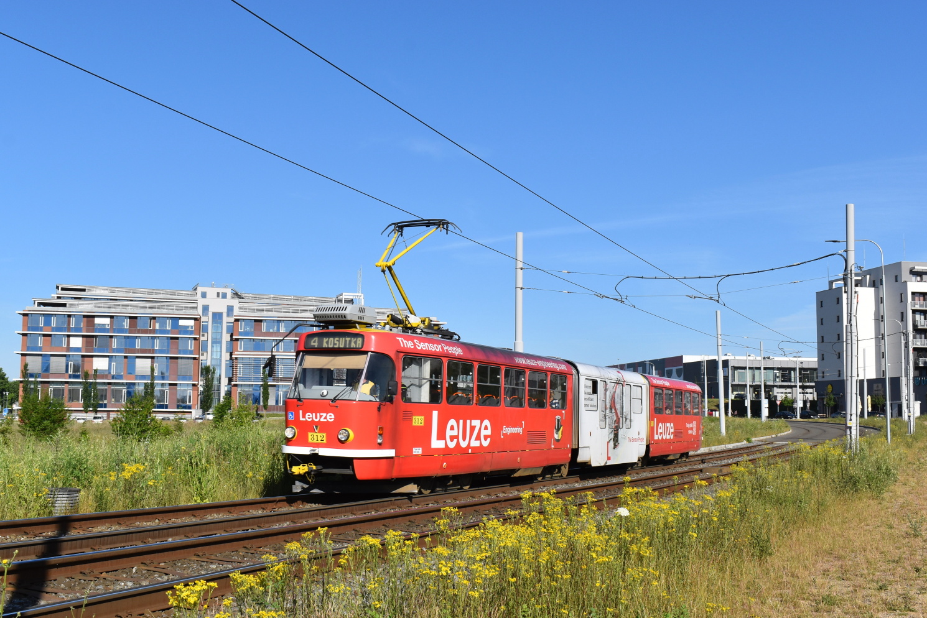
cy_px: 309
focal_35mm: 39
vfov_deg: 34.2
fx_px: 1004
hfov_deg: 49.5
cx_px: 464
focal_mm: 26
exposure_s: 1/500
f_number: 11
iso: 200
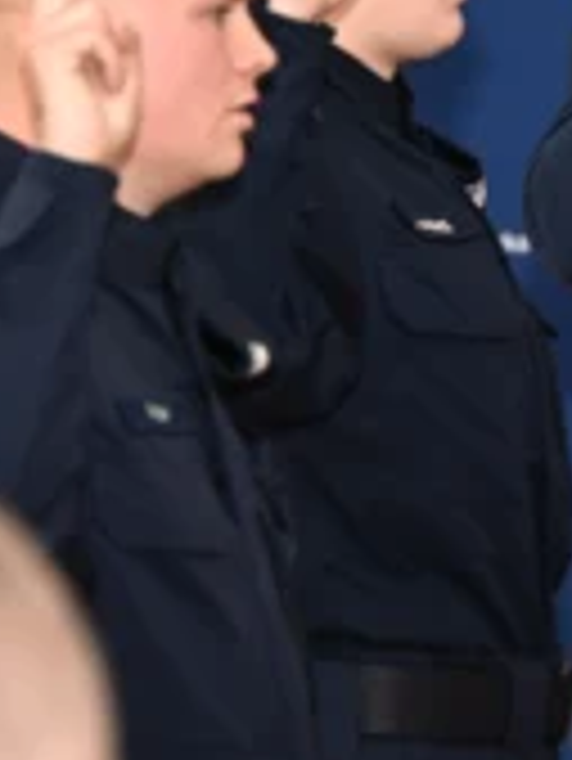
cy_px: 166
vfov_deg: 5.2
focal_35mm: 383
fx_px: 8428
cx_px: 707
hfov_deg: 3.9
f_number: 6.3
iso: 1600
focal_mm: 150
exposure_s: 1/160
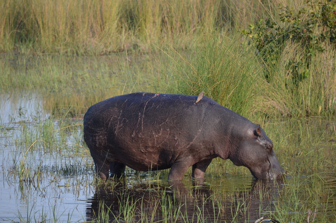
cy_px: 112
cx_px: 168
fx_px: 3772
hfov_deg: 5.1
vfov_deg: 3.4
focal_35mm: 405
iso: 280
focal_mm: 270
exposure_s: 1/500
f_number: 5.6
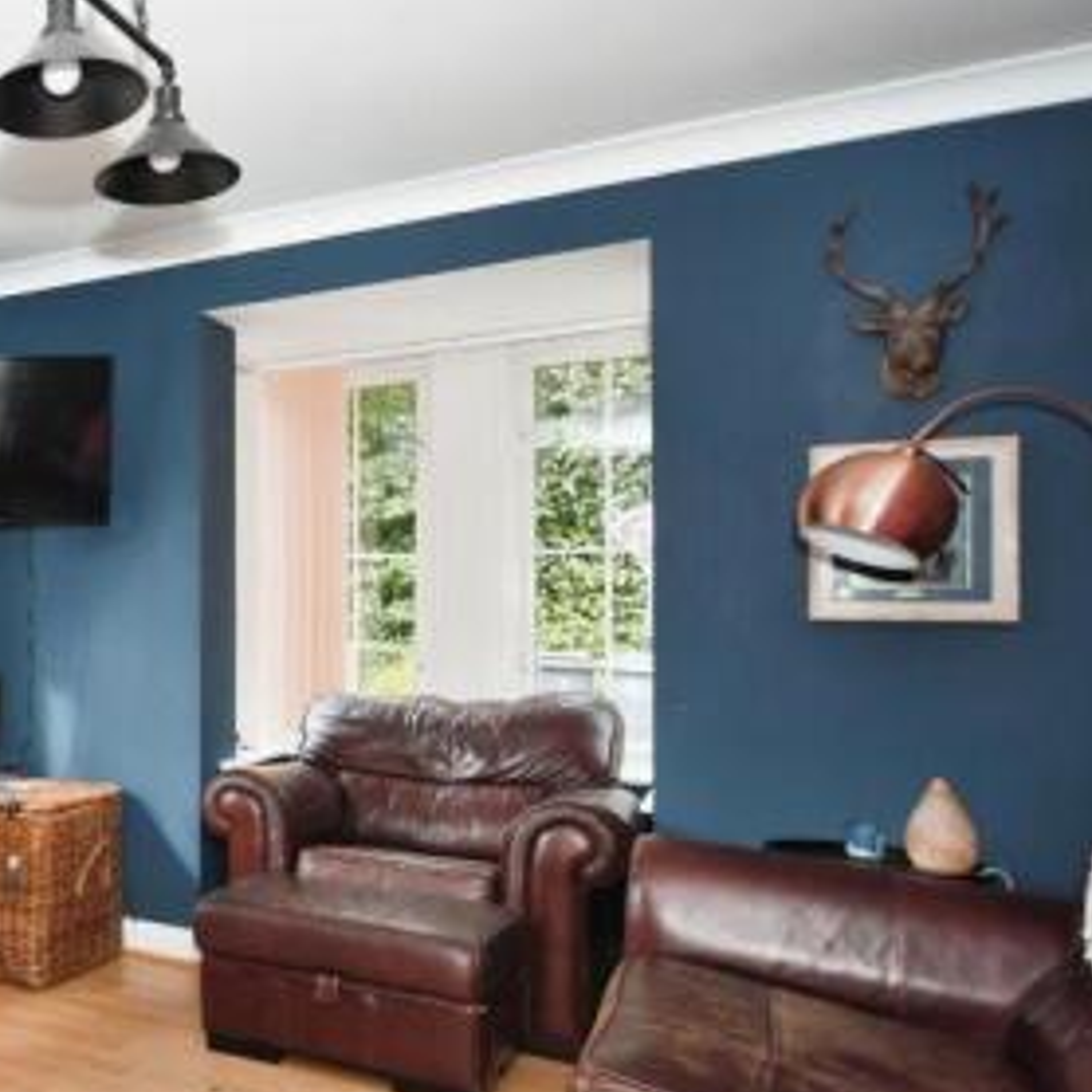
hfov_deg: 41.8
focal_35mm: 30
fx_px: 1071
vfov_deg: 53.8
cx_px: -132
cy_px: 630
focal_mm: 10
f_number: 8
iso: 400
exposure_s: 1/60
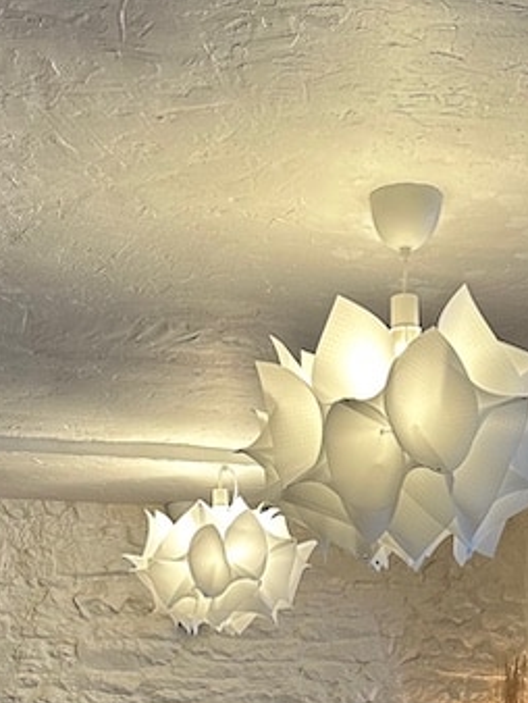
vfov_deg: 25.7
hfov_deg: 20.7
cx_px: 287
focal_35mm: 71
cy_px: 738
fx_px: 1442
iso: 250
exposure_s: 1/50
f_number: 1.78
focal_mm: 6.86
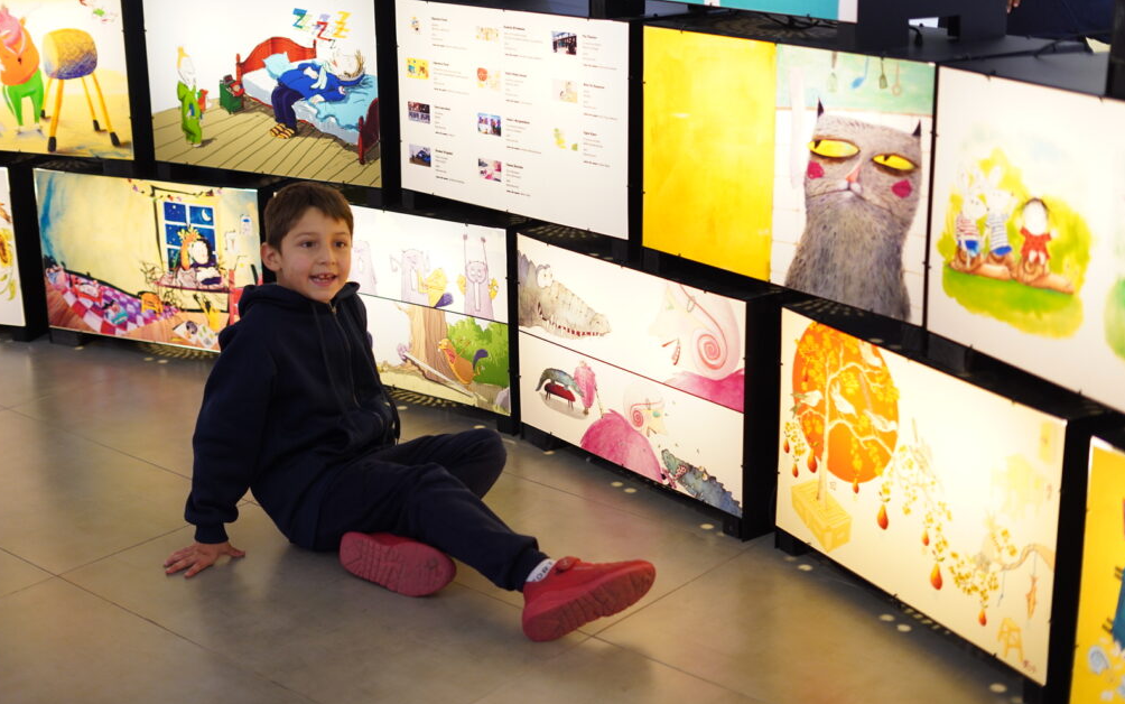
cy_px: 337
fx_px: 1595
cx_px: 559
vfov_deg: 24.9
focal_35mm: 52
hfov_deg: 38.9
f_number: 2.2
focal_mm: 50
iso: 1600
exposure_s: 1/125
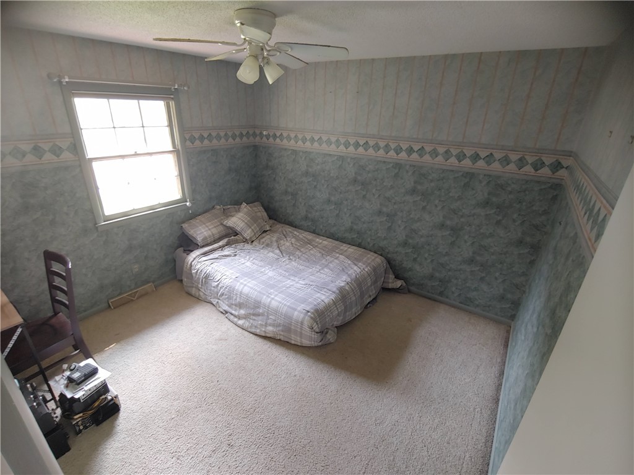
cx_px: 317
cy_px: 238
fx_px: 293
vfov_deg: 78.1
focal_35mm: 16
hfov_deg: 94.5
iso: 150
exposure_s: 1/24
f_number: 1.9
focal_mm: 2.18
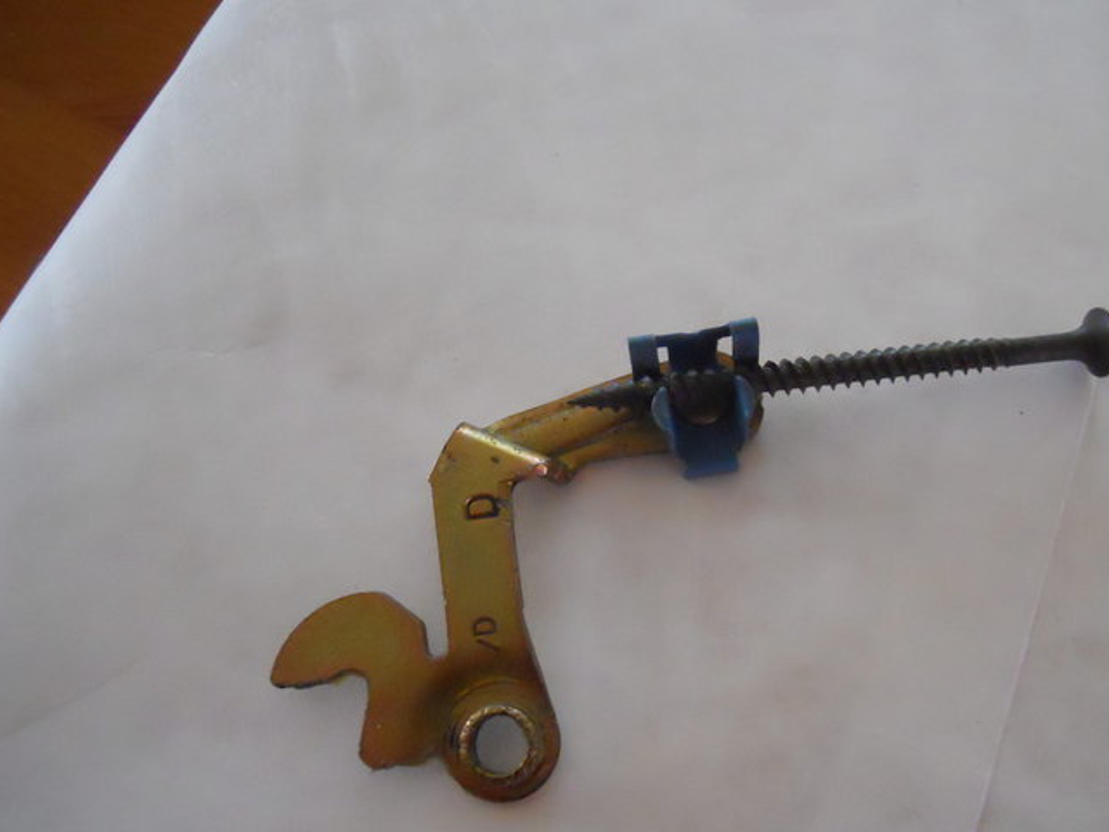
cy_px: 478
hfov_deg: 52.1
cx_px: 688
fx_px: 1121
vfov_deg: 40.6
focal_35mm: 35
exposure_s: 1/10
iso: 800
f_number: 2.7
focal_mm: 5
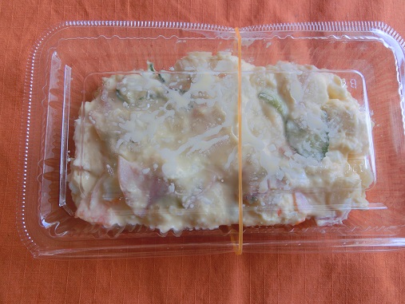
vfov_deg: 54.9
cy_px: 152
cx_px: 202
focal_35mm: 25
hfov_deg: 69.4
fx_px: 293
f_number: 3.3
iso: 80
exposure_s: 1/250
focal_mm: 4.4
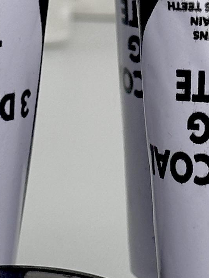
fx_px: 2180
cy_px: 143
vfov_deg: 7.3
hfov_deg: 5.5
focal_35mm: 271
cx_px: 23
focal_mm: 6.86
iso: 64
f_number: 1.78
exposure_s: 1/289
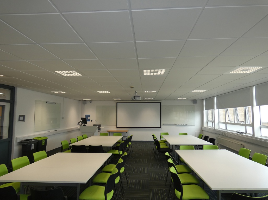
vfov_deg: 63.4
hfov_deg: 79.0
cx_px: 133
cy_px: 104
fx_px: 163
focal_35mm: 21
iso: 80
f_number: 2.8
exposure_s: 1/80
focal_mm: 3.6
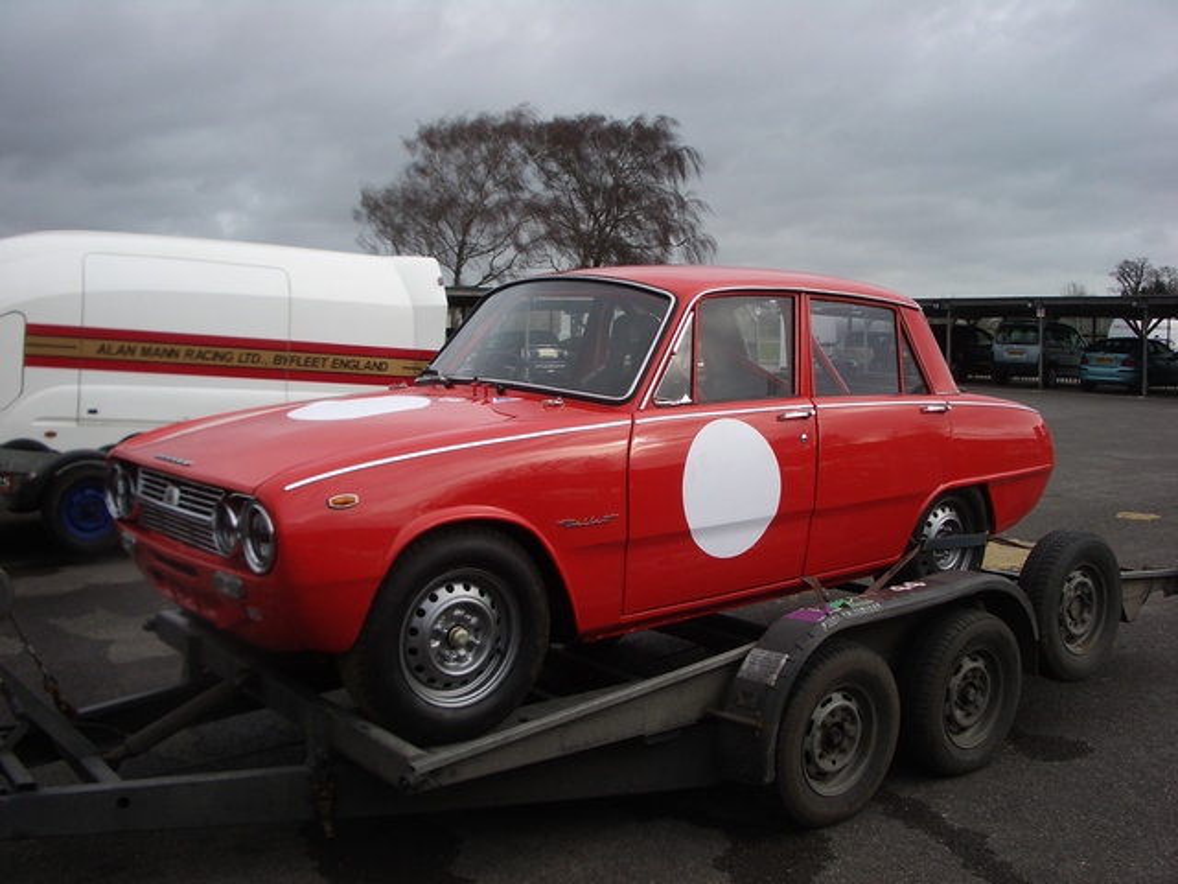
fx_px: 1191
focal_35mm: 35
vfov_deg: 40.7
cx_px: 589
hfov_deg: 52.6
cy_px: 442
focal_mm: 5.8
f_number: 4.3
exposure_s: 1/250
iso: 80
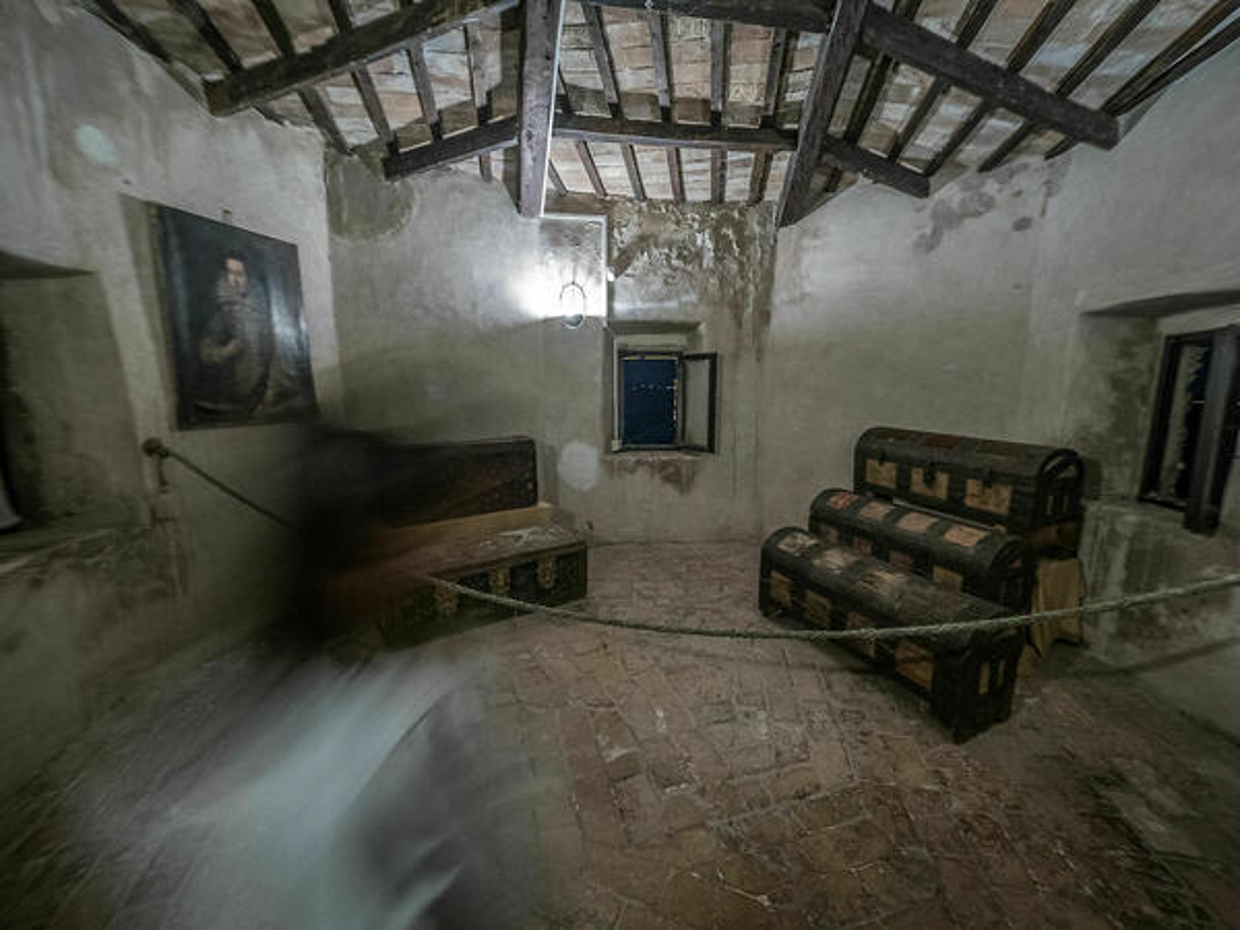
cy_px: 465
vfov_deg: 85.7
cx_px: 620
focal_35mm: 14
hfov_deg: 102.1
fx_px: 502
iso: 1000
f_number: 2.8
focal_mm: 7
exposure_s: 1/4
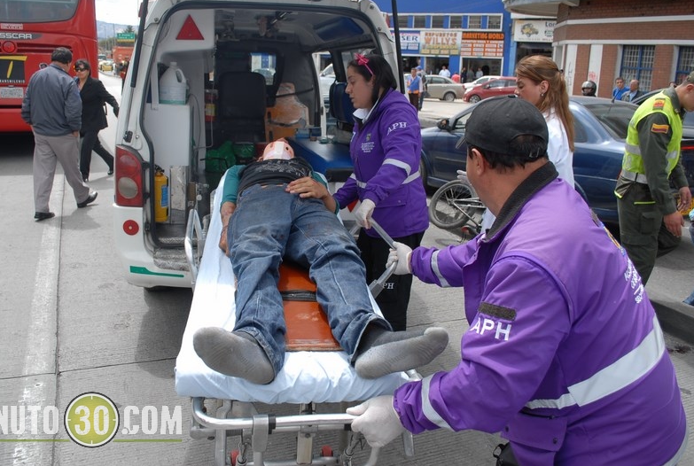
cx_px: 322
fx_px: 580
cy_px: 211
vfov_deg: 43.8
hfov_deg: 61.7
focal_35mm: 30
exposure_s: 1/250
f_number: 5
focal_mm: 18
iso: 100
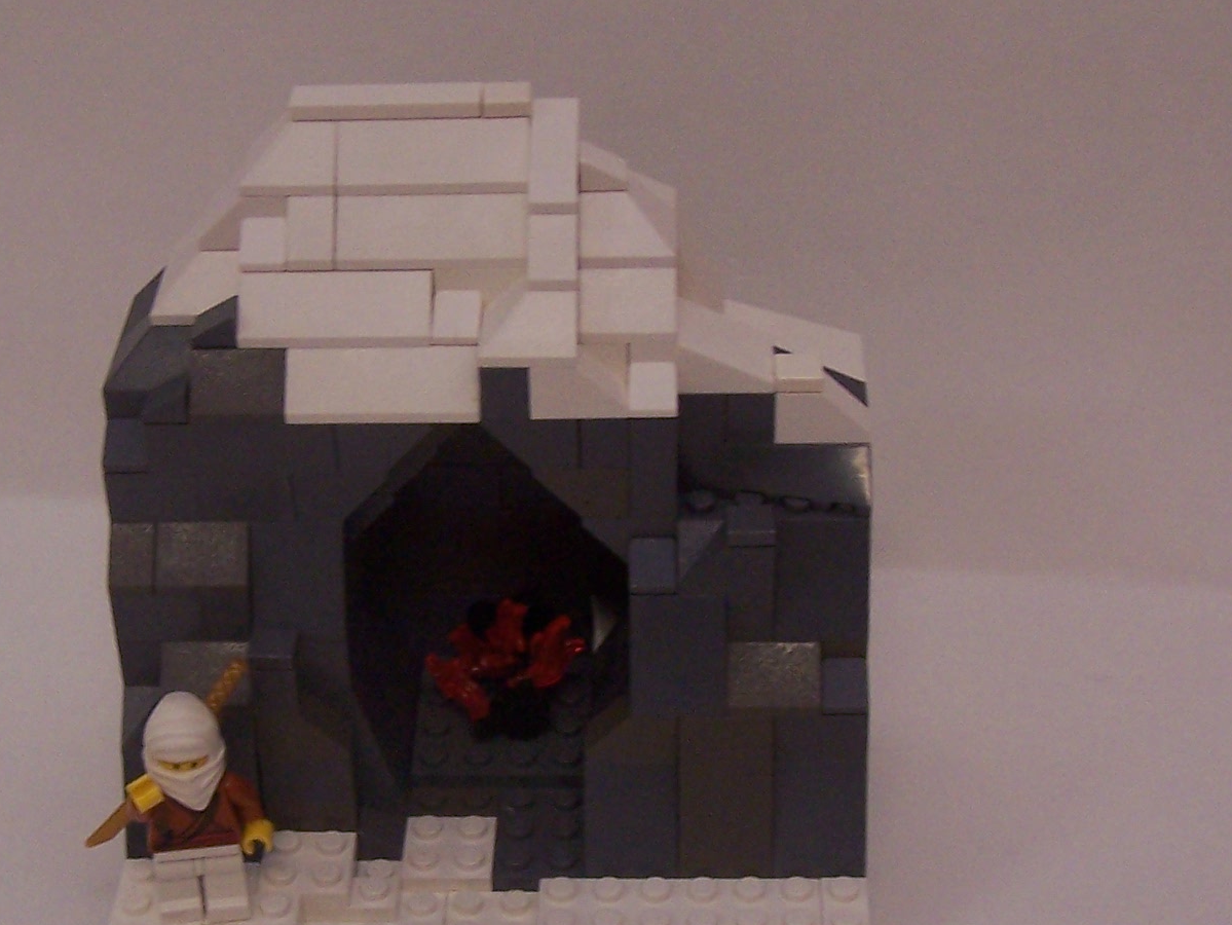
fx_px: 2599
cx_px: 474
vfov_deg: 20.1
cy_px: 590
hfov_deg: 26.6
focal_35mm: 73
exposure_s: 1/30
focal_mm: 6.3
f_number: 2.8
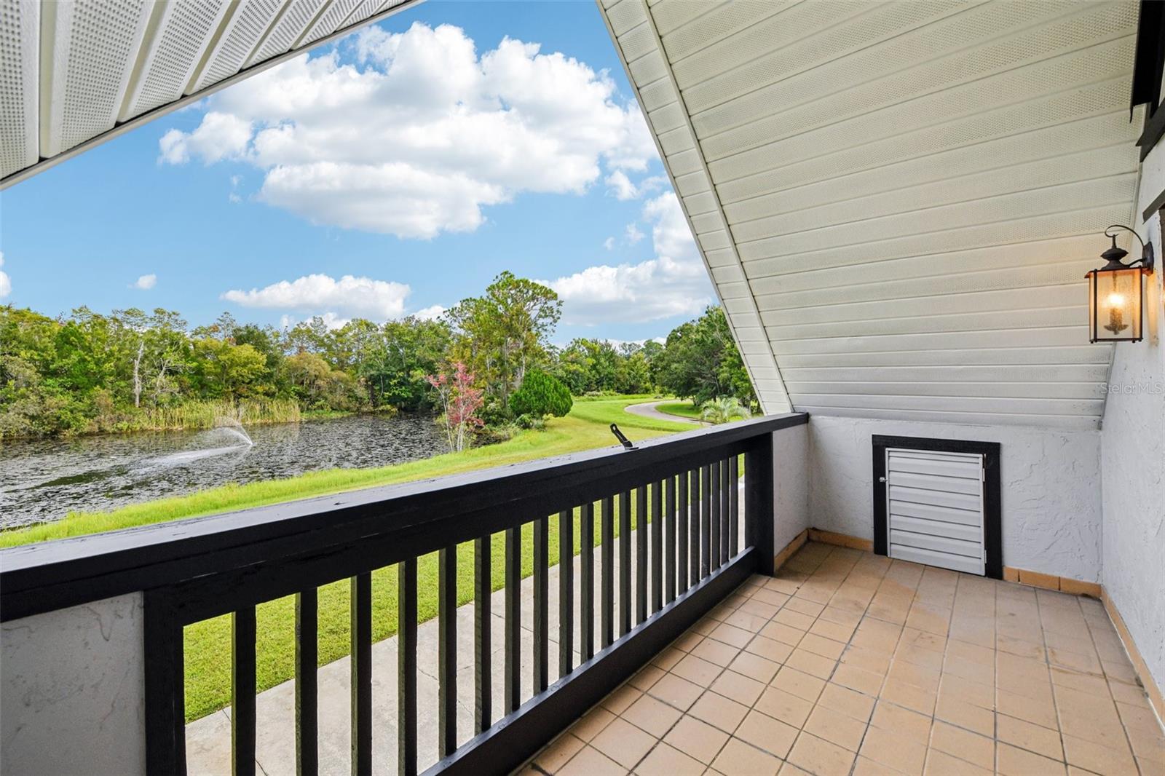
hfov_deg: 104.3
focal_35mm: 14
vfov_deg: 81.2
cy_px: 388
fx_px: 453
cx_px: 582
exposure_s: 1/320
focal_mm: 14
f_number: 8
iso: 400
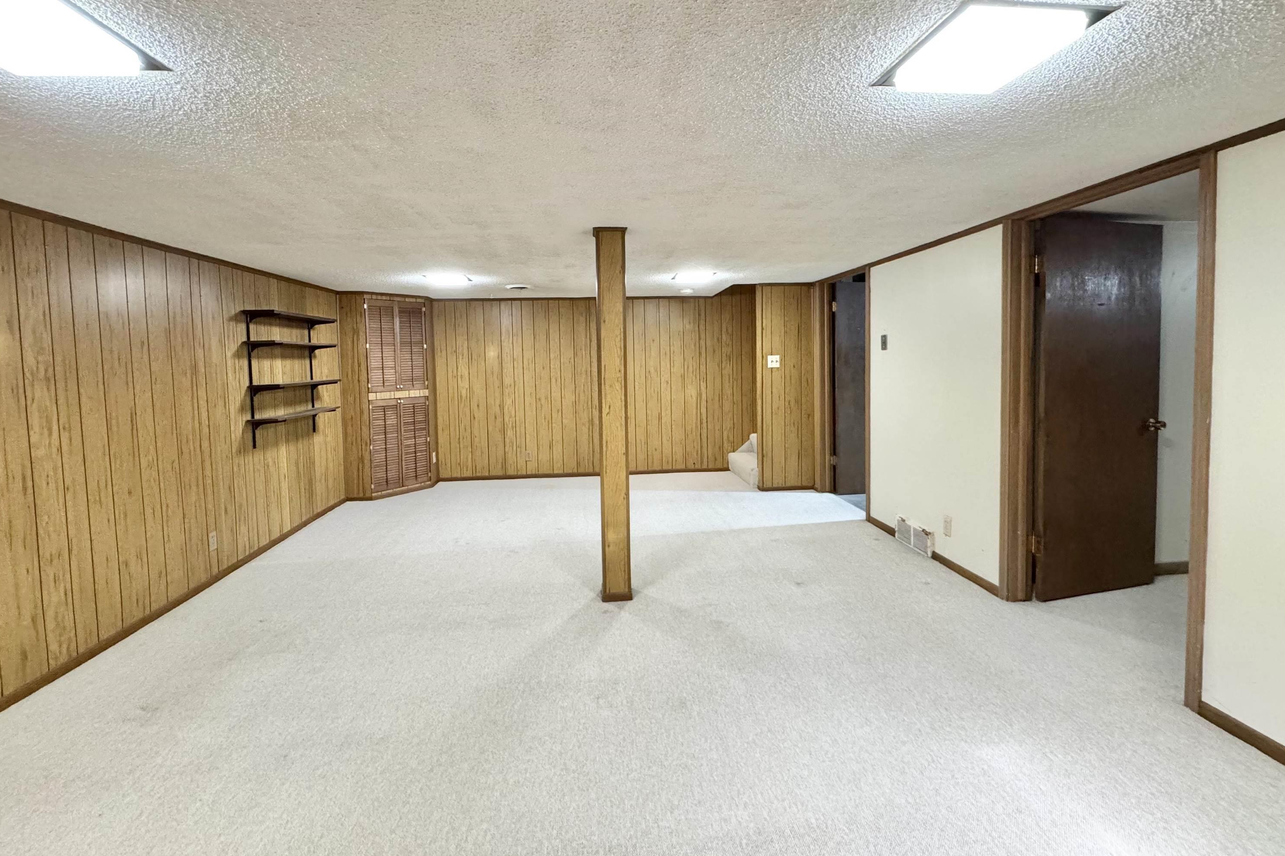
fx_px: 535
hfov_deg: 100.4
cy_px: 386
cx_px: 629
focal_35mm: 15
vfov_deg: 77.1
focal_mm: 2.22
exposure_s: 1/60
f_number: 2.2
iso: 640
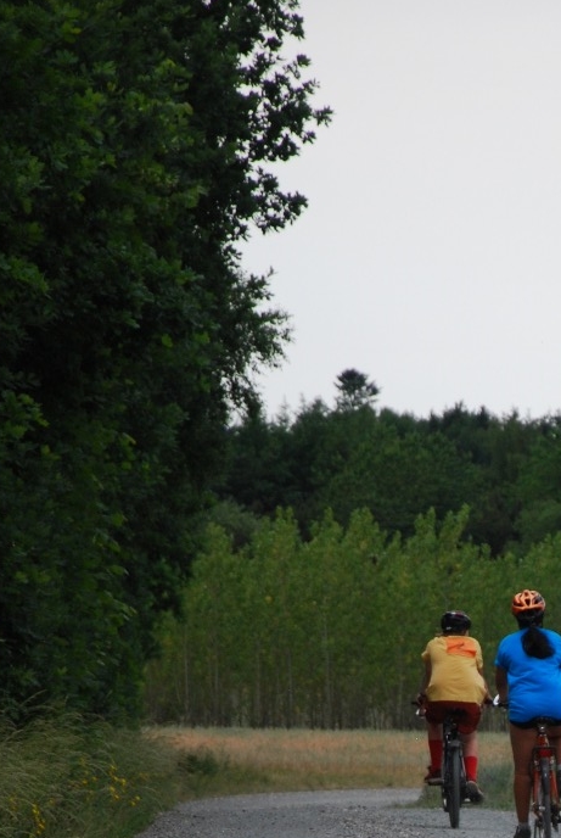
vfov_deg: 5.6
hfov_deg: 3.7
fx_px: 8599
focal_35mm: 369
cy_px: 878
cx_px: 595
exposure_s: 1/1000
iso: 400
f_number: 5.6
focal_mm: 105
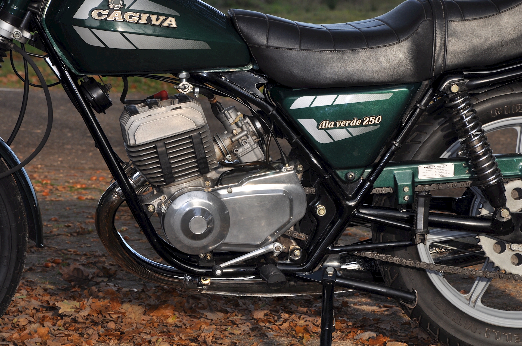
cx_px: 261
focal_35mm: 158
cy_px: 173
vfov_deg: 8.7
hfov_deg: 13.1
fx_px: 2281
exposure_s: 1/200
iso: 200
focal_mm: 105
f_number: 11
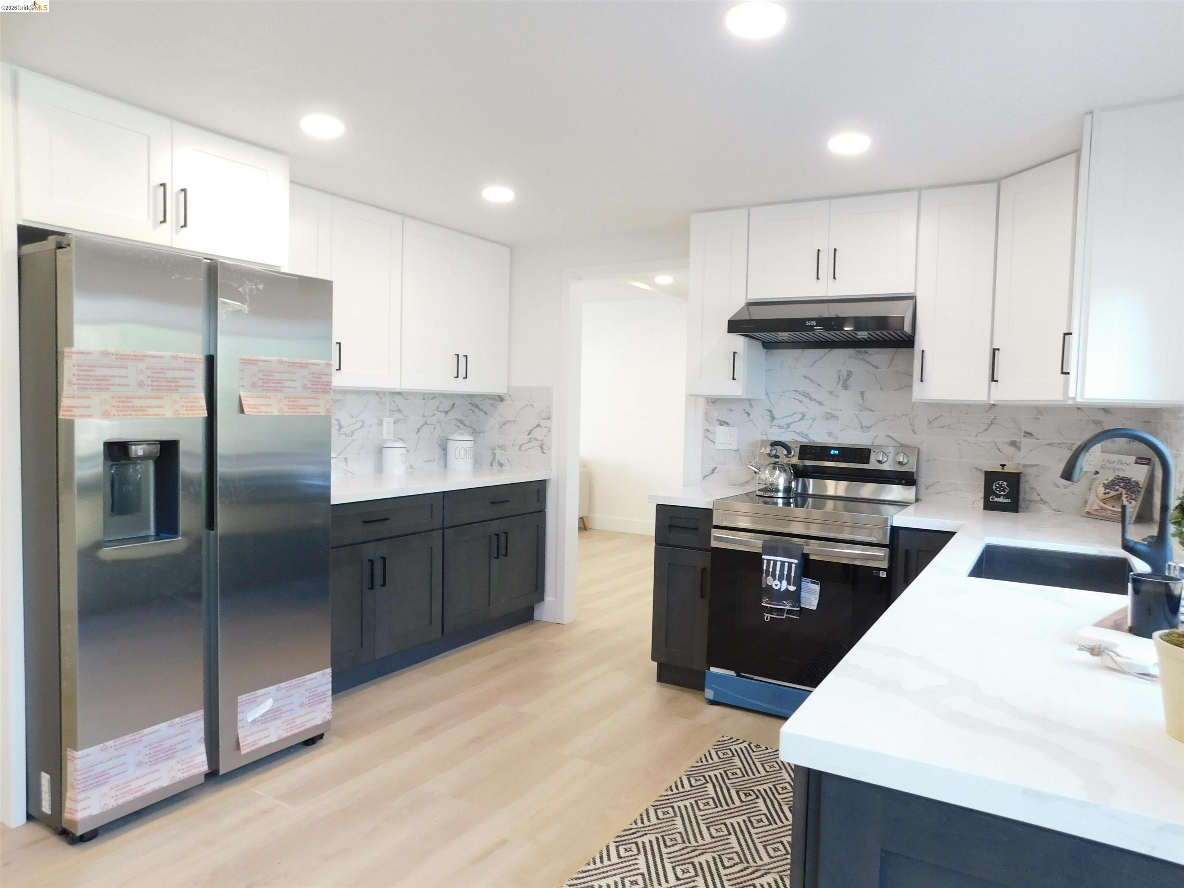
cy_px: 444
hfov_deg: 73.9
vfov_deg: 58.9
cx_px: 592
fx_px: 787
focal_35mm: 23
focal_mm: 4
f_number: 3
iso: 160
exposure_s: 1/30
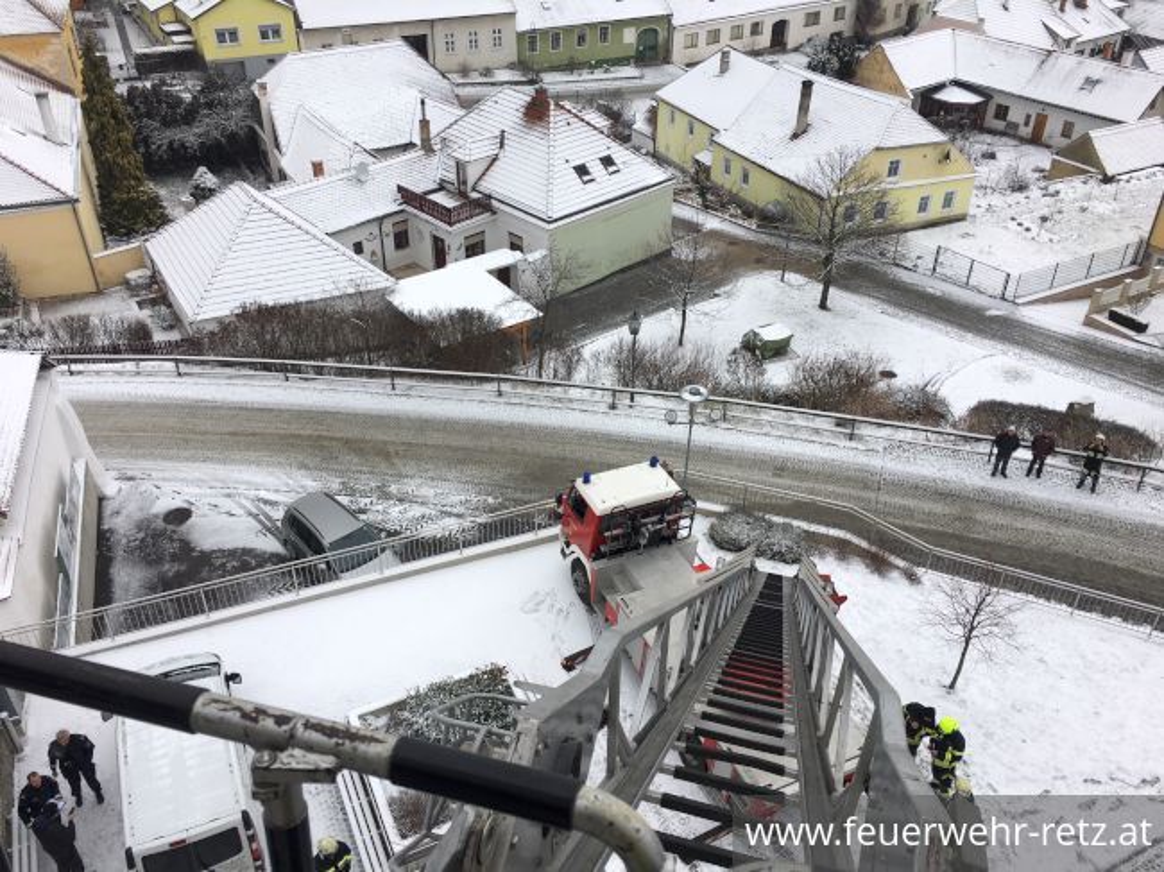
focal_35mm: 29
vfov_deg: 48.2
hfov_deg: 61.7
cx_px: 582
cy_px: 436
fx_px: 975
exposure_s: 1/281
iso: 25
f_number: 2.2
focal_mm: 4.15
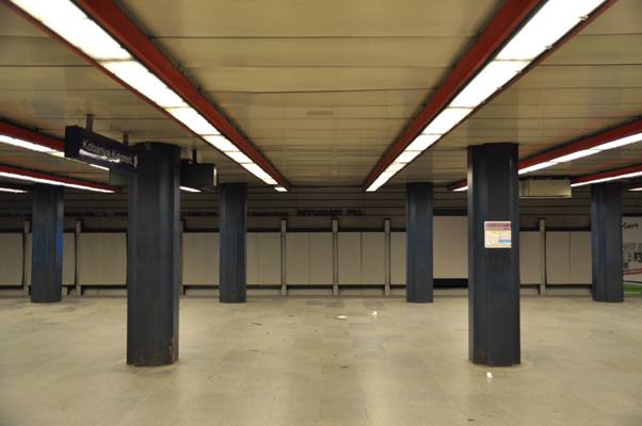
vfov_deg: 36.8
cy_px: 213
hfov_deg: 53.2
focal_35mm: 36
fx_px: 641
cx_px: 321
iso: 800
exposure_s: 1/50
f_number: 3.5
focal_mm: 24
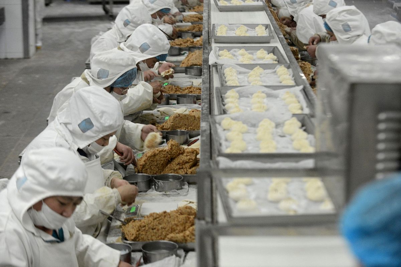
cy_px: 134
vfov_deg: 15.9
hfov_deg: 23.7
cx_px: 200
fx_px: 958
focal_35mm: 86
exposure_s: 1/40
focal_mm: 86
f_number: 2.8
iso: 3200
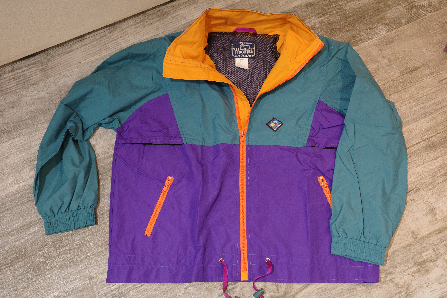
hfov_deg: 48.5
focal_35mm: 40
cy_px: 149
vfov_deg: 33.4
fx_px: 497
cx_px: 224
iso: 400
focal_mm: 26
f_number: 3.2
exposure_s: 1/8
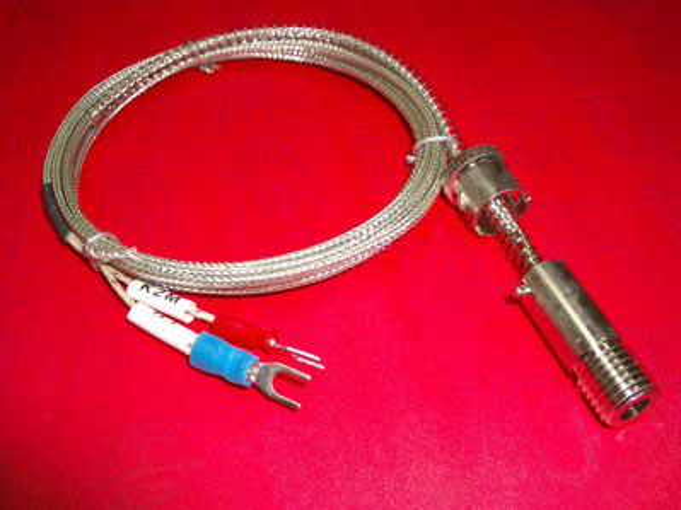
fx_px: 688
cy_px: 255
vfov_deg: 40.7
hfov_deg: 52.6
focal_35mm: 35
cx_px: 340
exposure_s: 1/60
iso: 100
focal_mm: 5.8
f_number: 4.3
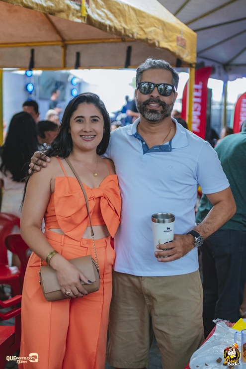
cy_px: 184
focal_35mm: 52
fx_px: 538
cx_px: 123
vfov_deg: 37.8
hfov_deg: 25.8
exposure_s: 1/1250
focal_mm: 35
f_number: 2
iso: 2500
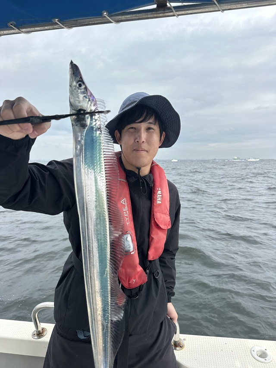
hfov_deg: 56.8
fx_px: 255
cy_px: 184
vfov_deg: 71.6
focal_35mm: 24
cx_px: 138
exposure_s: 1/2591
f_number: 1.78
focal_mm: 6.86
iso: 80
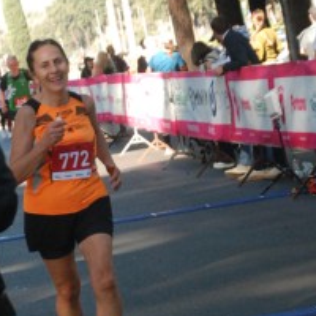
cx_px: 159
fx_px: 2458
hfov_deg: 7.4
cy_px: 256
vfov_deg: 7.3
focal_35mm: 238
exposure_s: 1/500
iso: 1000
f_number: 5.3
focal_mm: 62
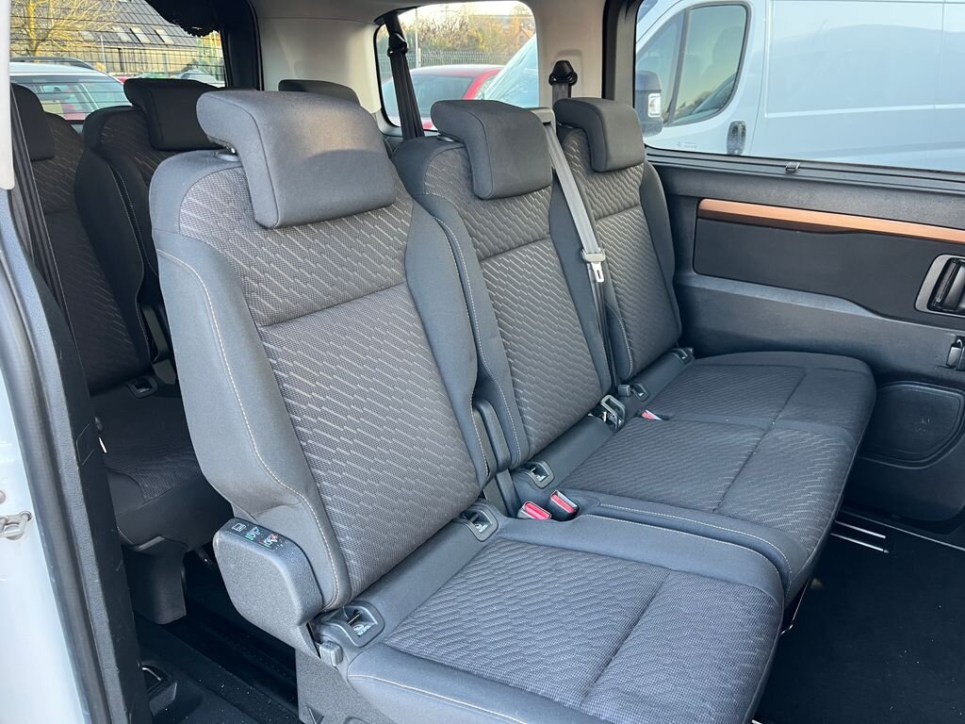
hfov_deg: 67.3
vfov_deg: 53.1
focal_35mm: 26
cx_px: 482
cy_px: 362
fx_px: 725
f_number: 1.6
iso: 160
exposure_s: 1/60
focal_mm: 5.1
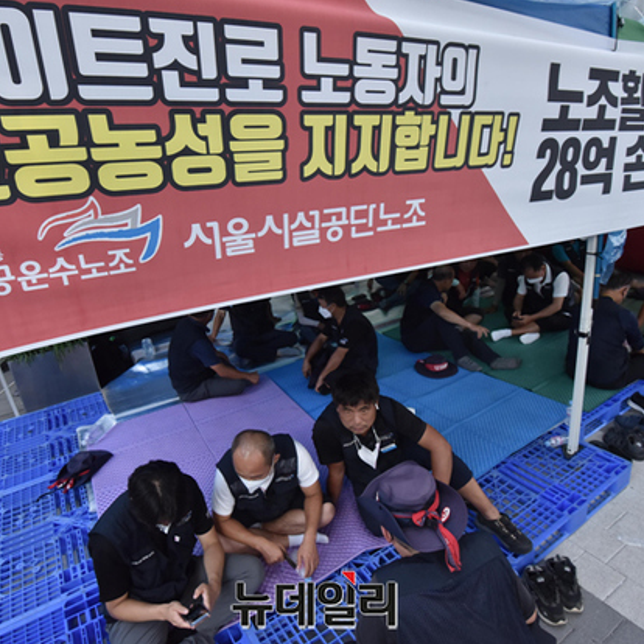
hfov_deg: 72.1
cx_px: 311
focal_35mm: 21
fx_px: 442
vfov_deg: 72.1
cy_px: 323
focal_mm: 16
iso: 2000
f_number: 7.1
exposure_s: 1/320
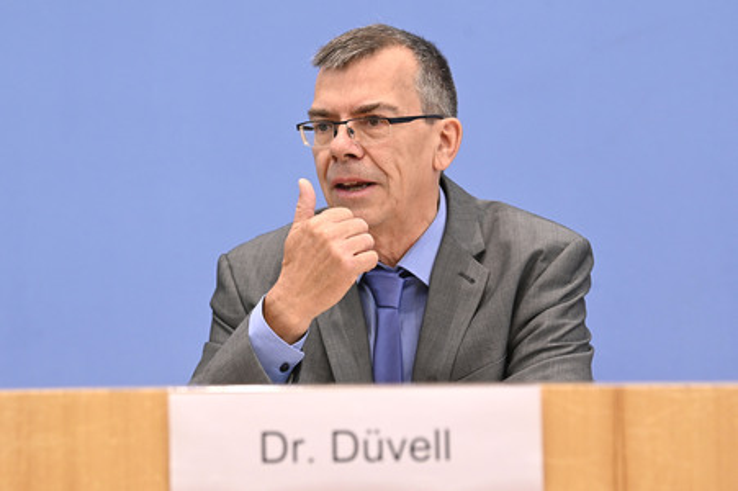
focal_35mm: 95
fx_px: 1946
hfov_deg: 21.5
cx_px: 369
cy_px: 246
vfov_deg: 14.4
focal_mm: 95
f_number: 5
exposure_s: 1/500
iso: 3200
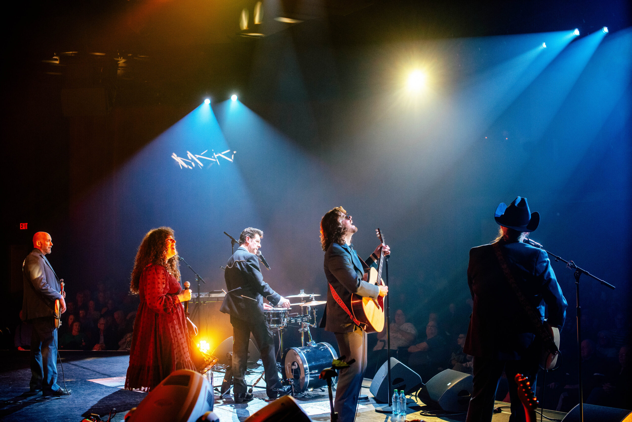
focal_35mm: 50
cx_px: 316
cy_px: 211
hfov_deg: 39.6
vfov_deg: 27.0
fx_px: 878
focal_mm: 50
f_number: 4
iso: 800
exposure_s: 1/200
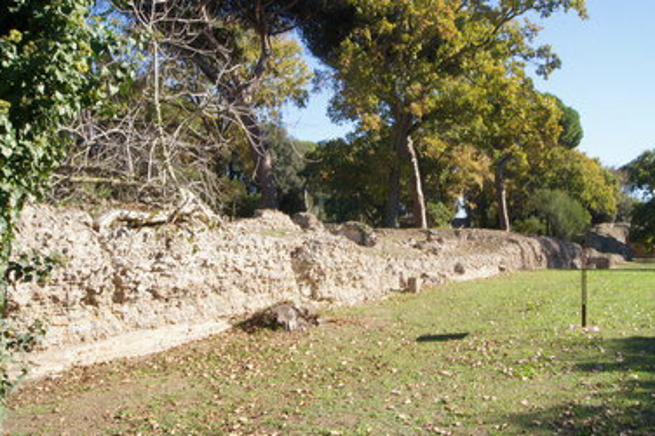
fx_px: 1609
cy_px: 208
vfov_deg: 15.4
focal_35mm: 89
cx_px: 339
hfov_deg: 23.0
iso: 200
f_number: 25
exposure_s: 1/30
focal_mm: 55
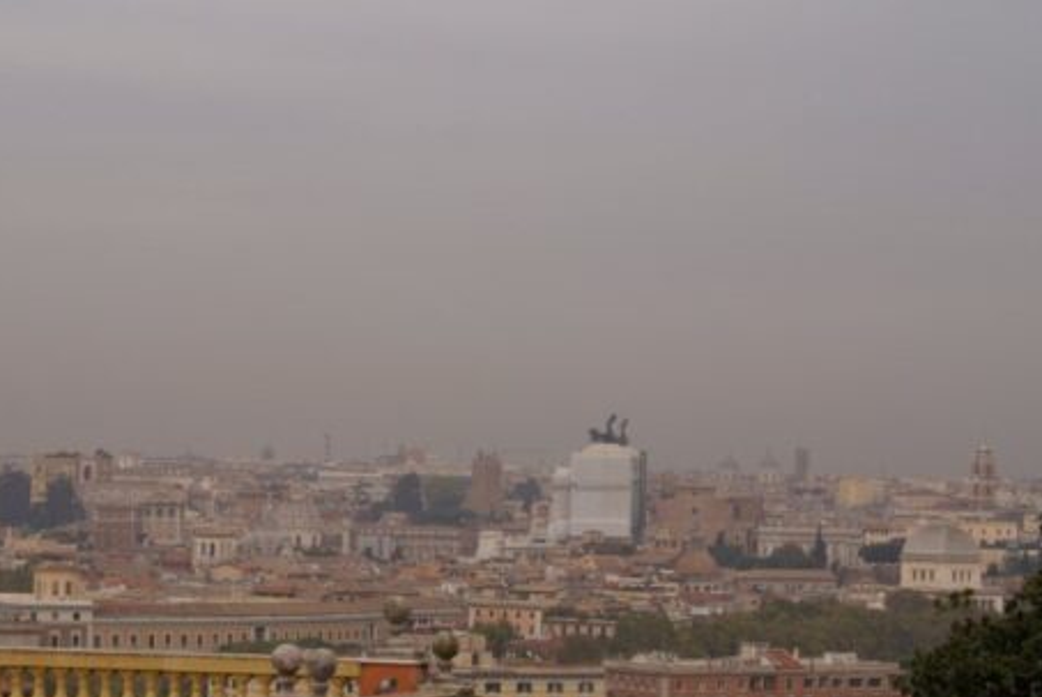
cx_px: 499
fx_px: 4027
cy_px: 420
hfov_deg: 14.7
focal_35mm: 139
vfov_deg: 9.9
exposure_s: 1/125
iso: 100
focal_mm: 70
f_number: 7.1
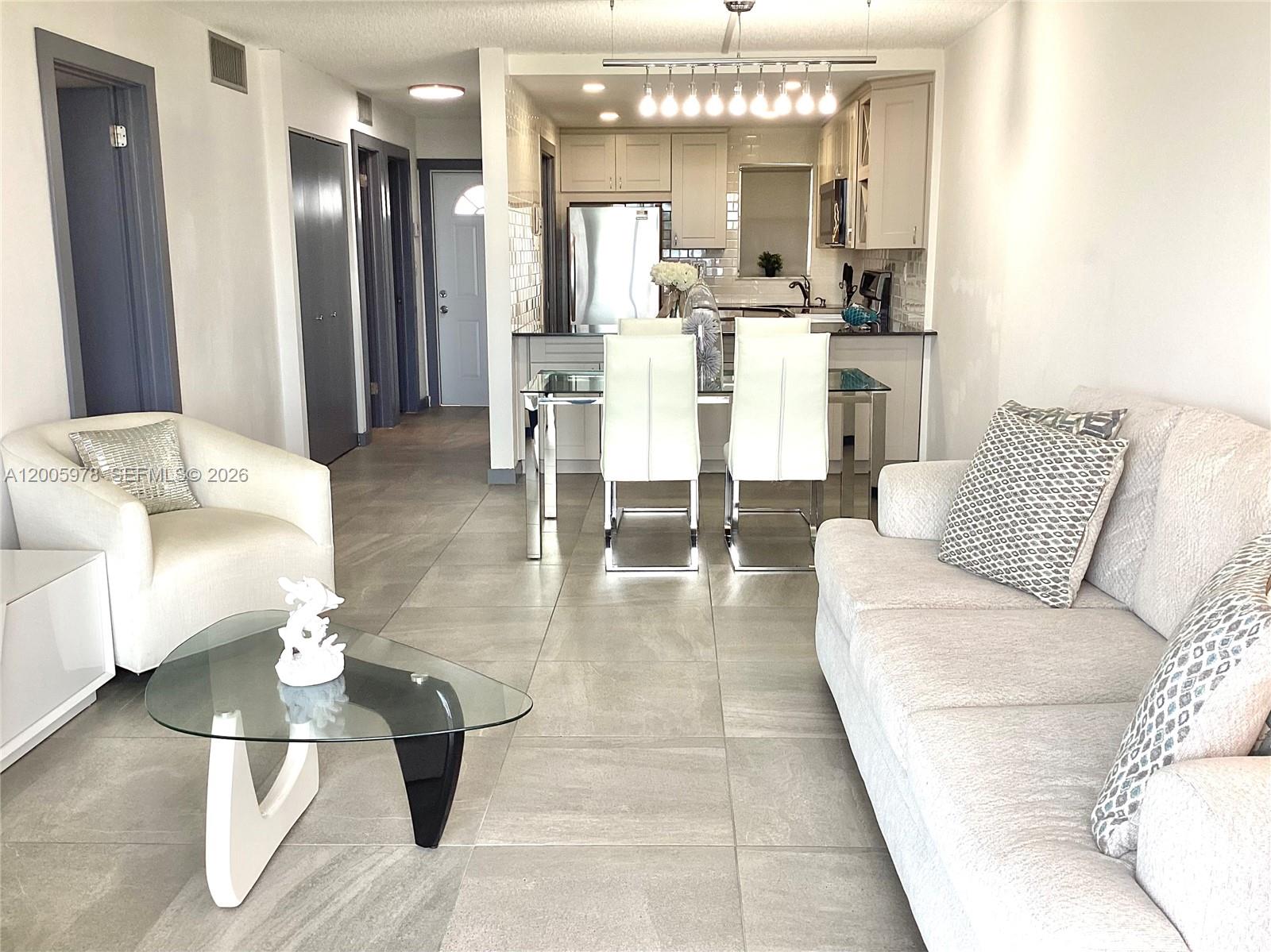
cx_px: 636
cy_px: 476
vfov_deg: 45.4
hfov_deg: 58.4
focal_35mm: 31
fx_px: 1138
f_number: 2.4
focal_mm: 3.3
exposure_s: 1/120
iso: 80
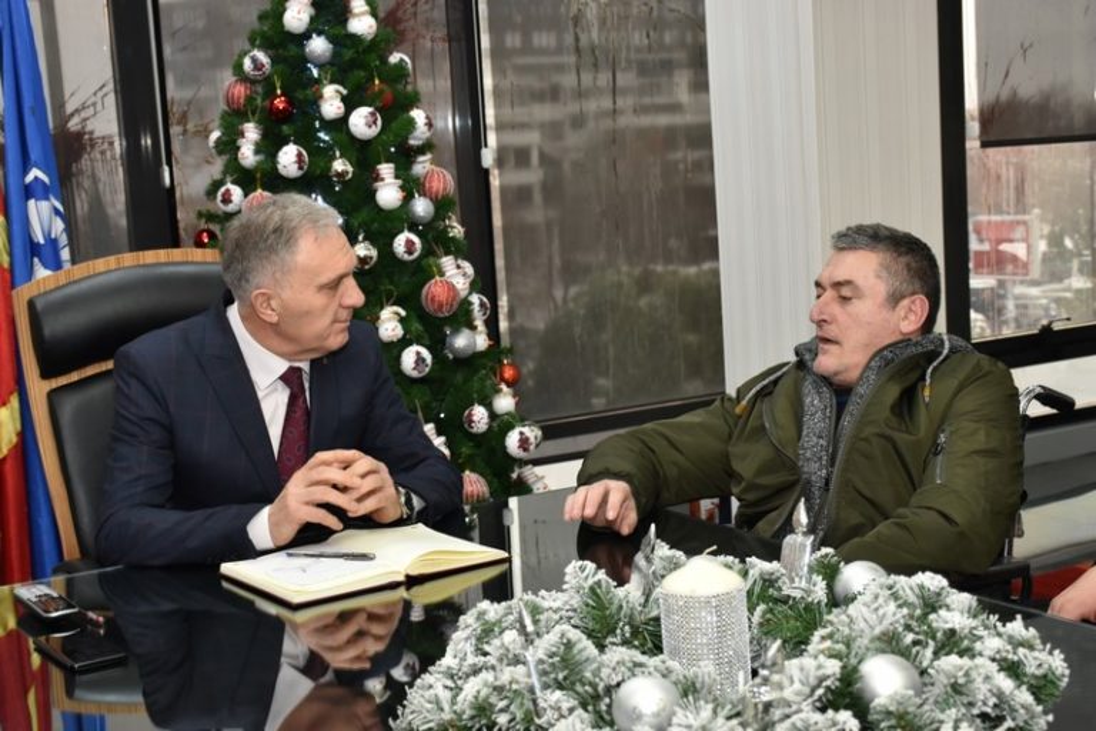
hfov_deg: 37.9
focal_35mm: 52
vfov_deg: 25.8
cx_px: 548
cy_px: 366
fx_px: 1598
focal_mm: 35
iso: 800
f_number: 6.3
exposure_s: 1/80
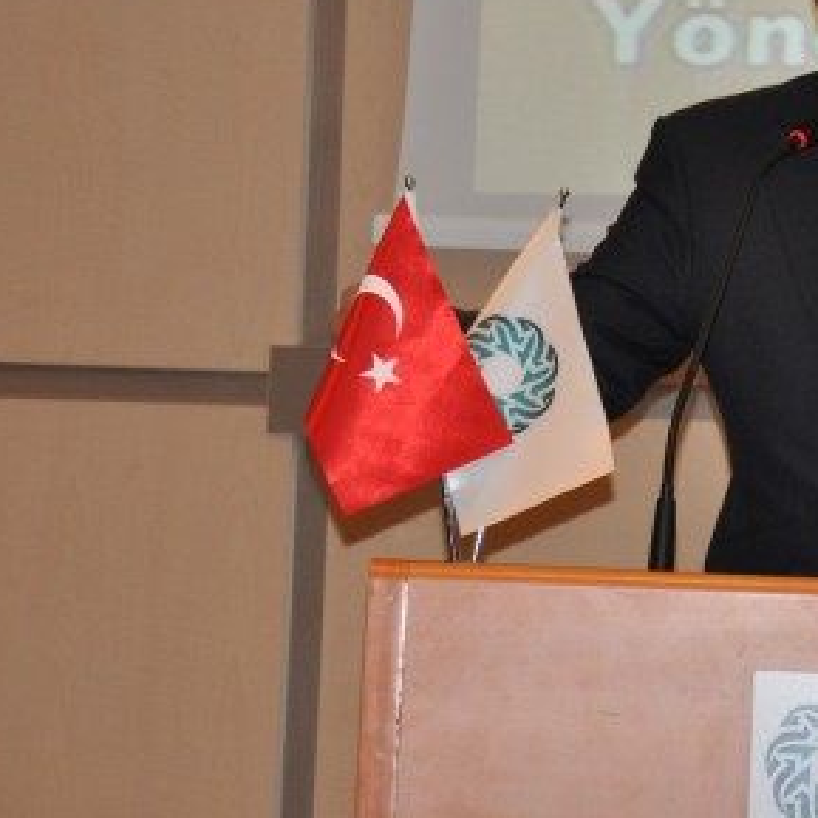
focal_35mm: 289
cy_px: 318
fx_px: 7726
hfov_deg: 6.0
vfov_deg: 6.1
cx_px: 843
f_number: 5.6
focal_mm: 98
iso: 800
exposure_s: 1/60
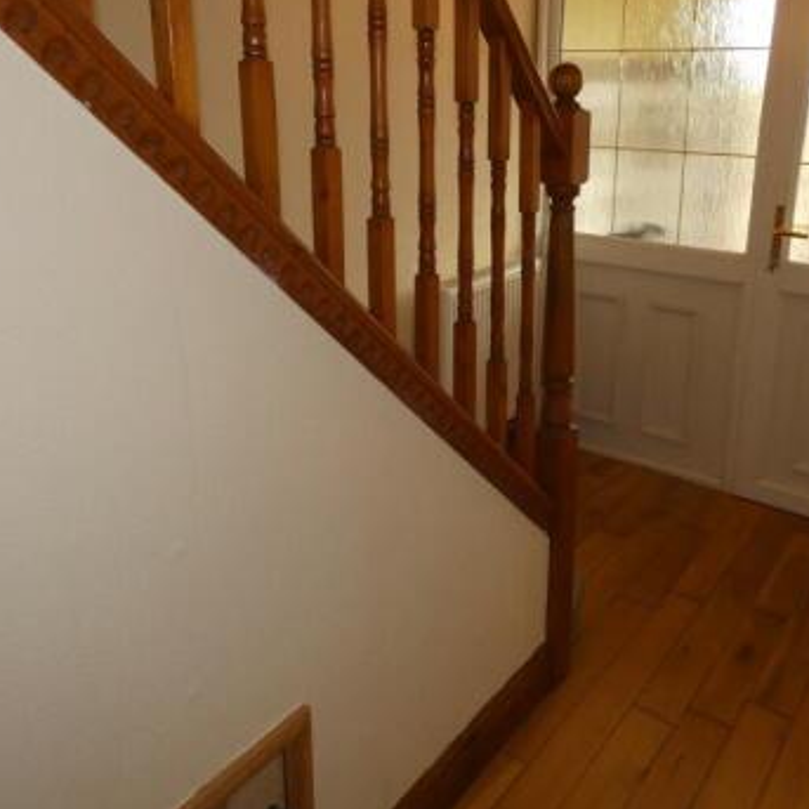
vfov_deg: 53.5
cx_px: 461
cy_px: 313
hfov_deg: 53.9
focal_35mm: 30
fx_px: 793
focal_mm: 3.6
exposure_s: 1/125
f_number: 2.8
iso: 320
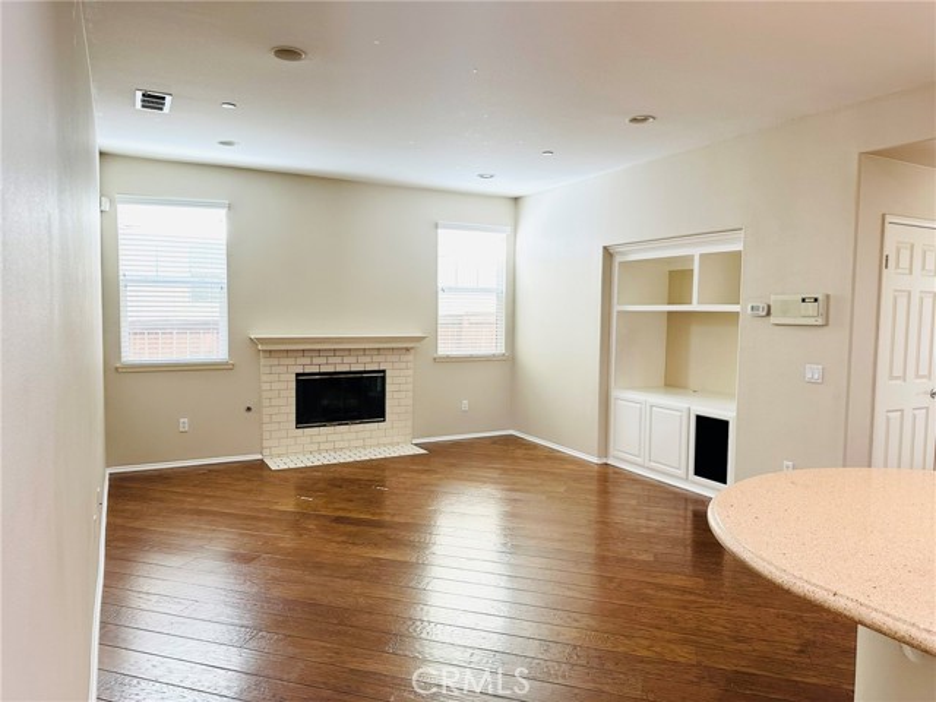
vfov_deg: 56.8
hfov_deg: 71.6
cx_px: 468
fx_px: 649
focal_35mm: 24
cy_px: 351
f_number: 1.78
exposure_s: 1/60
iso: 125
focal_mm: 6.86
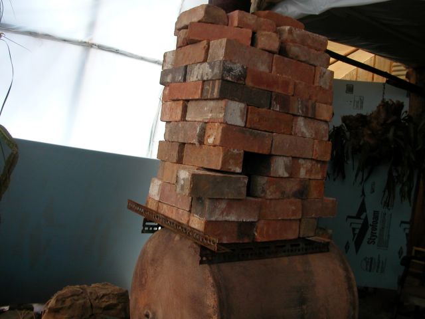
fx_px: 454
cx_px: 212
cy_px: 160
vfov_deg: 38.7
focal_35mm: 37
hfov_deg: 50.1
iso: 100
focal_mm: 5.6
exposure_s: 1/246
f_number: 2.7
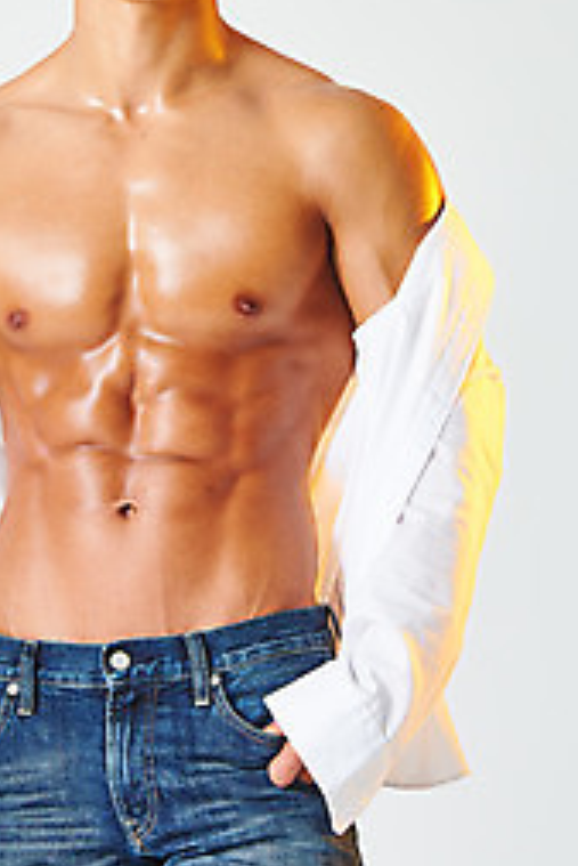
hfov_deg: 5.3
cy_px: 250
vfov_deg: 7.9
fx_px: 6277
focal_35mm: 261
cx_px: 176
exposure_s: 1/125
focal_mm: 165
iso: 100
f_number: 11
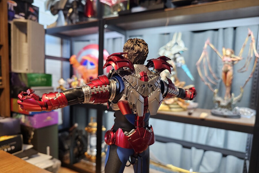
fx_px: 173
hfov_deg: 73.7
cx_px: 129
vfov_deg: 53.0
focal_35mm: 24
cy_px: 97
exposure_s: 1/60
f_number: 1.7
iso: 640
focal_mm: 6.3
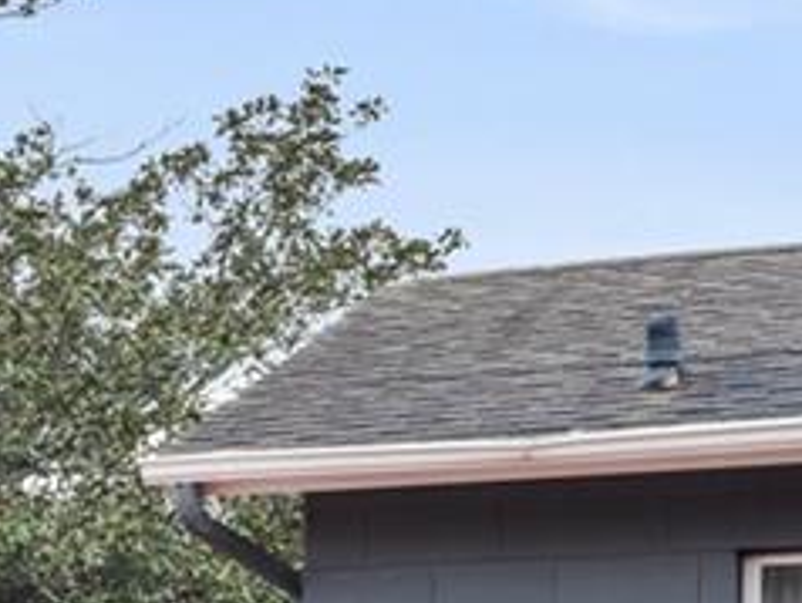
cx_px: -1783
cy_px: 893
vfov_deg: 9.3
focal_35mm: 155
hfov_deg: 9.3
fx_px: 3595
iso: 50
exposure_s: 1/3
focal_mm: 24
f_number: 13
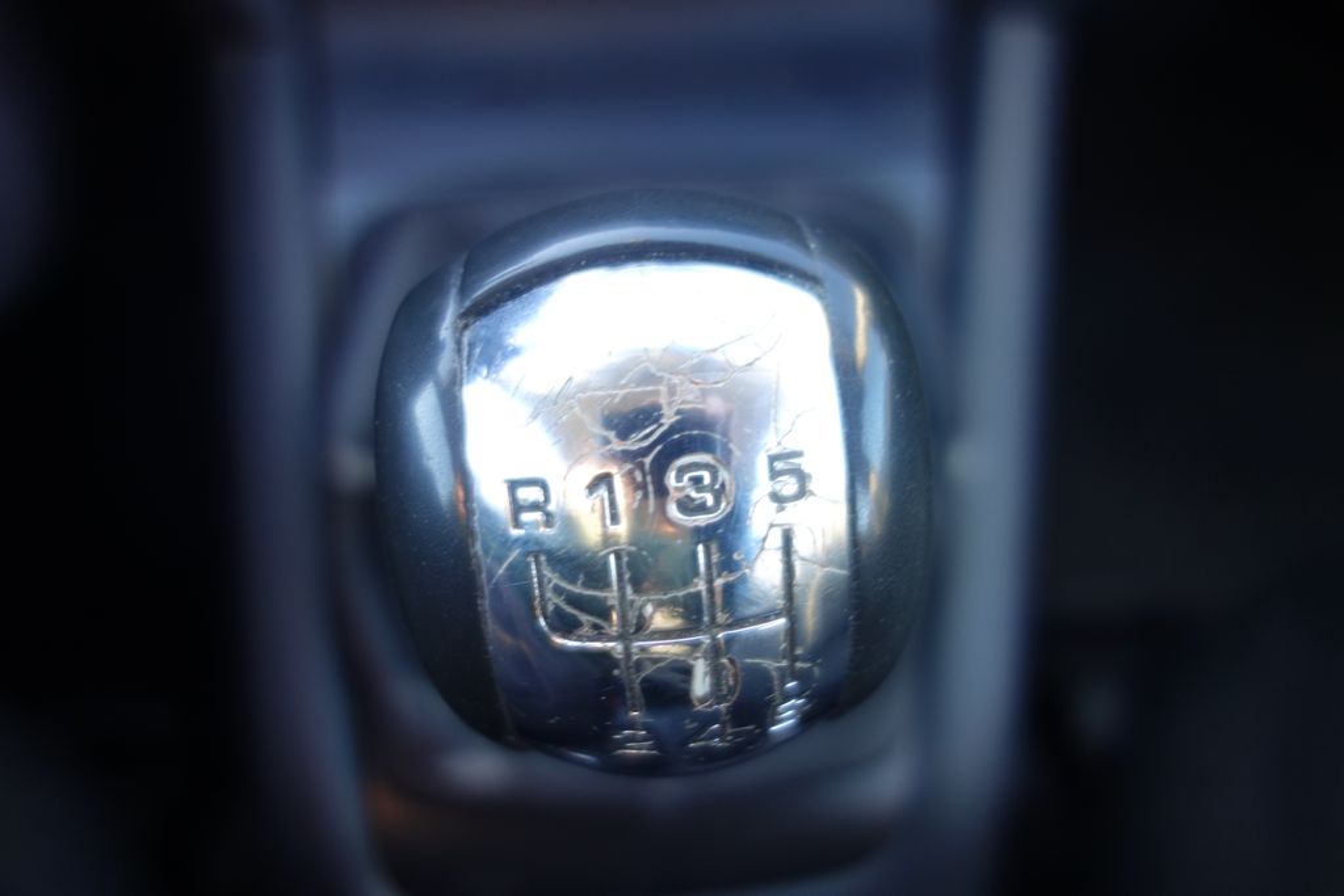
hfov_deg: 65.5
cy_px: 448
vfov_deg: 46.4
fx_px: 1045
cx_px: 672
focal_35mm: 28
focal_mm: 10.4
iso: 125
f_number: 1.8
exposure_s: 1/40
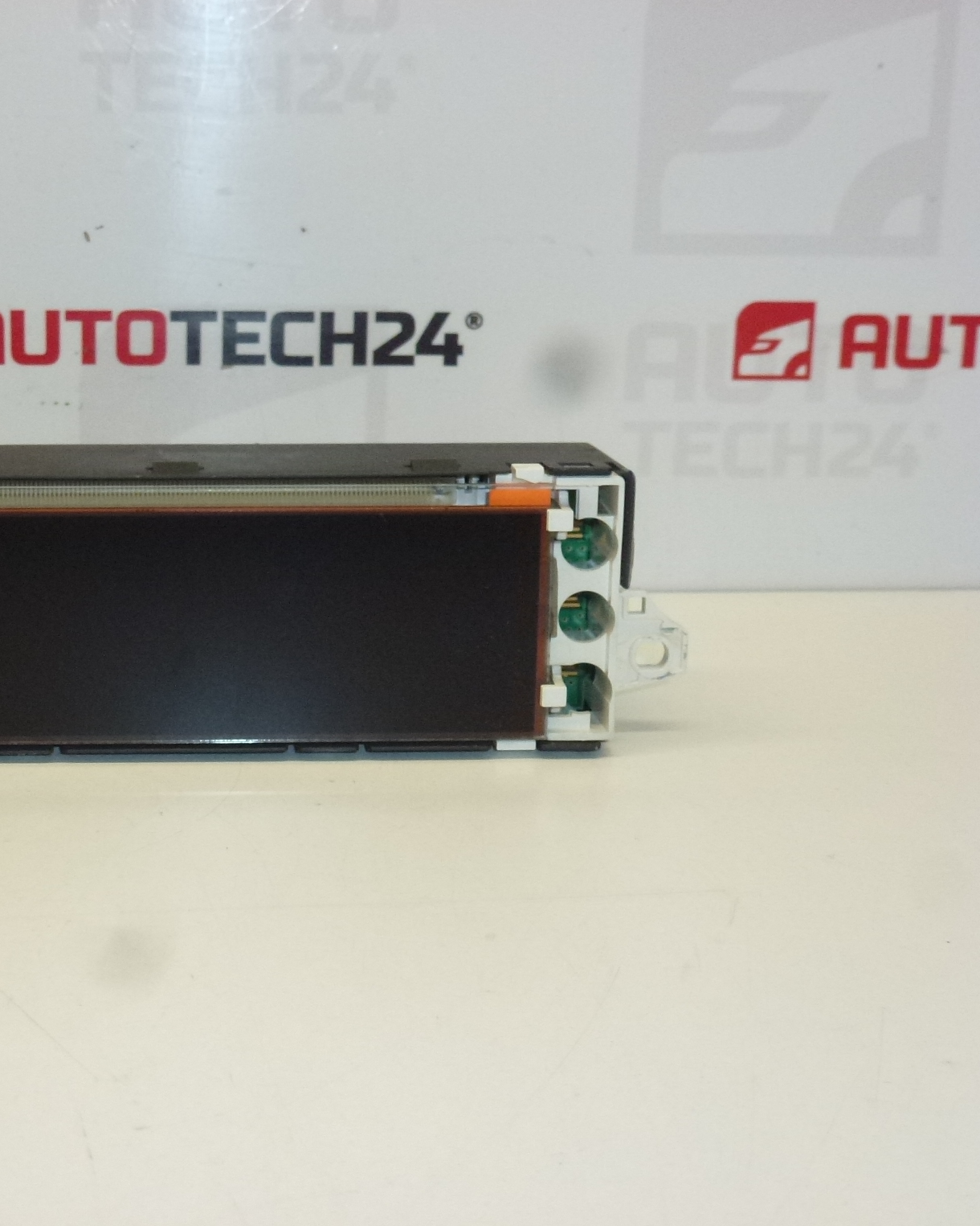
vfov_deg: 32.0
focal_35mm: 59
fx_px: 2139
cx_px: 161
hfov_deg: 25.3
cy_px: 611
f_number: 4
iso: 400
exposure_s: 1/250
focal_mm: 8
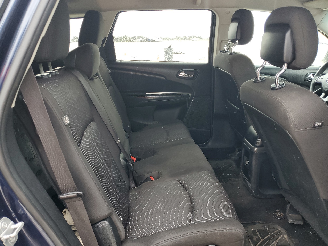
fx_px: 246
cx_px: 164
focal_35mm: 26
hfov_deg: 67.3
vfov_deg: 53.1
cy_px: 123
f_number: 1.5
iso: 66
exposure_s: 1/120
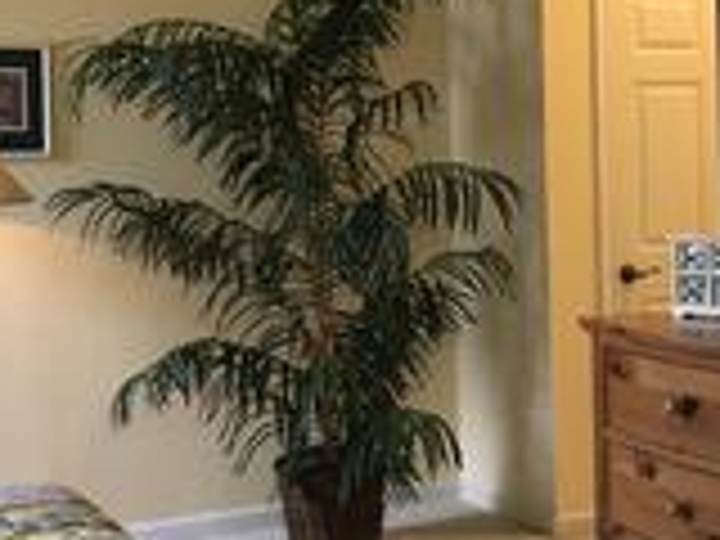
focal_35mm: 70
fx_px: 1456
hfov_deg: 27.7
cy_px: 220
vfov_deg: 21.0
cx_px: 446
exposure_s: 1/20
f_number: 1.8
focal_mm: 3.99
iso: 40
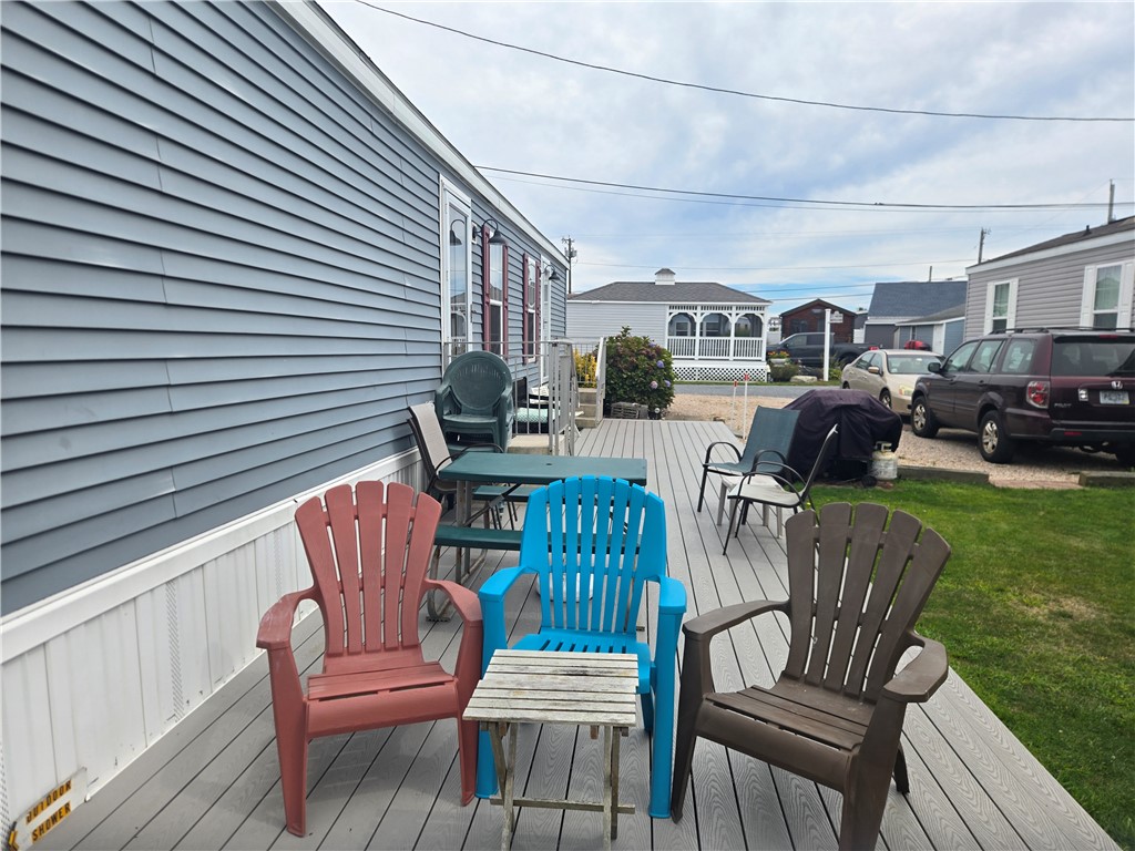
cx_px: 568
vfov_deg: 58.9
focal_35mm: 23
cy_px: 426
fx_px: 754
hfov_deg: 73.9
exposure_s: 1/1538
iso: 25
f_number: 1.8
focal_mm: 5.4
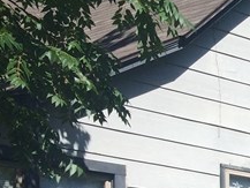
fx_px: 990
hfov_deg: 12.2
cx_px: 546
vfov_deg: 10.2
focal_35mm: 137
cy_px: 353
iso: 32
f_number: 2.2
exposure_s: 1/1414
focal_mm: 4.15
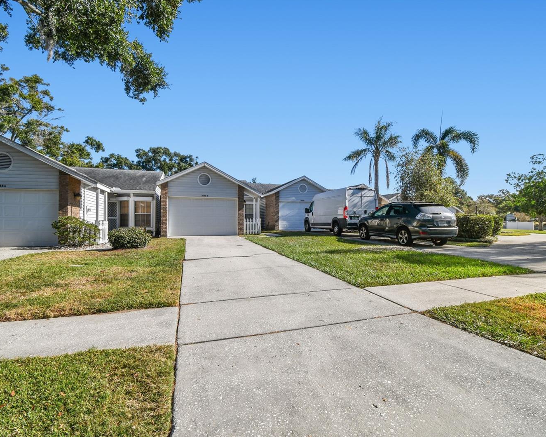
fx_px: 275
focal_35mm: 17
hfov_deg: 89.6
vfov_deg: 77.0
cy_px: 218
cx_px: 279
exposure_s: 1/200
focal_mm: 10
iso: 100
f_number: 7.1
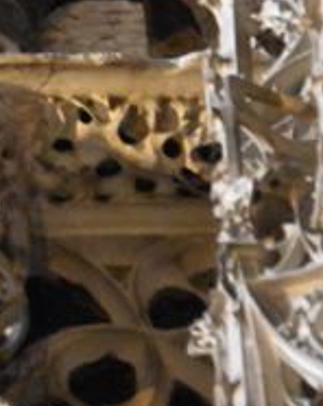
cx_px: -53
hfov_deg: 2.3
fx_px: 7958
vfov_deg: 2.9
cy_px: -231
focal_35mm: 664
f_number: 4.8
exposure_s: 1/30
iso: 12800
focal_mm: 125
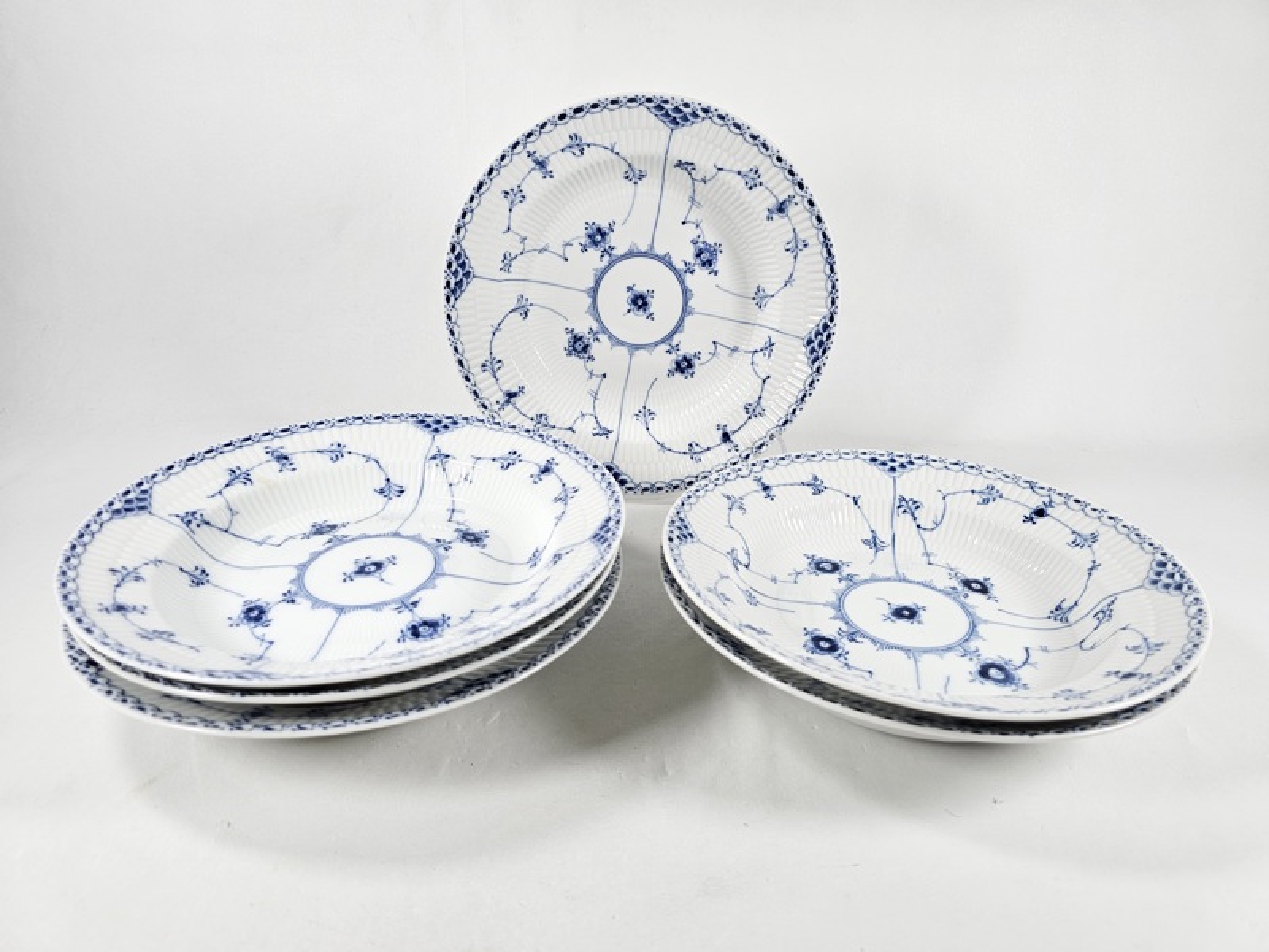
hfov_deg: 73.9
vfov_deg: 58.9
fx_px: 843
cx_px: 634
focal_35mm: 23
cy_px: 476
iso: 40
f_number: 1.7
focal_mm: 6.3
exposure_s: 1/180
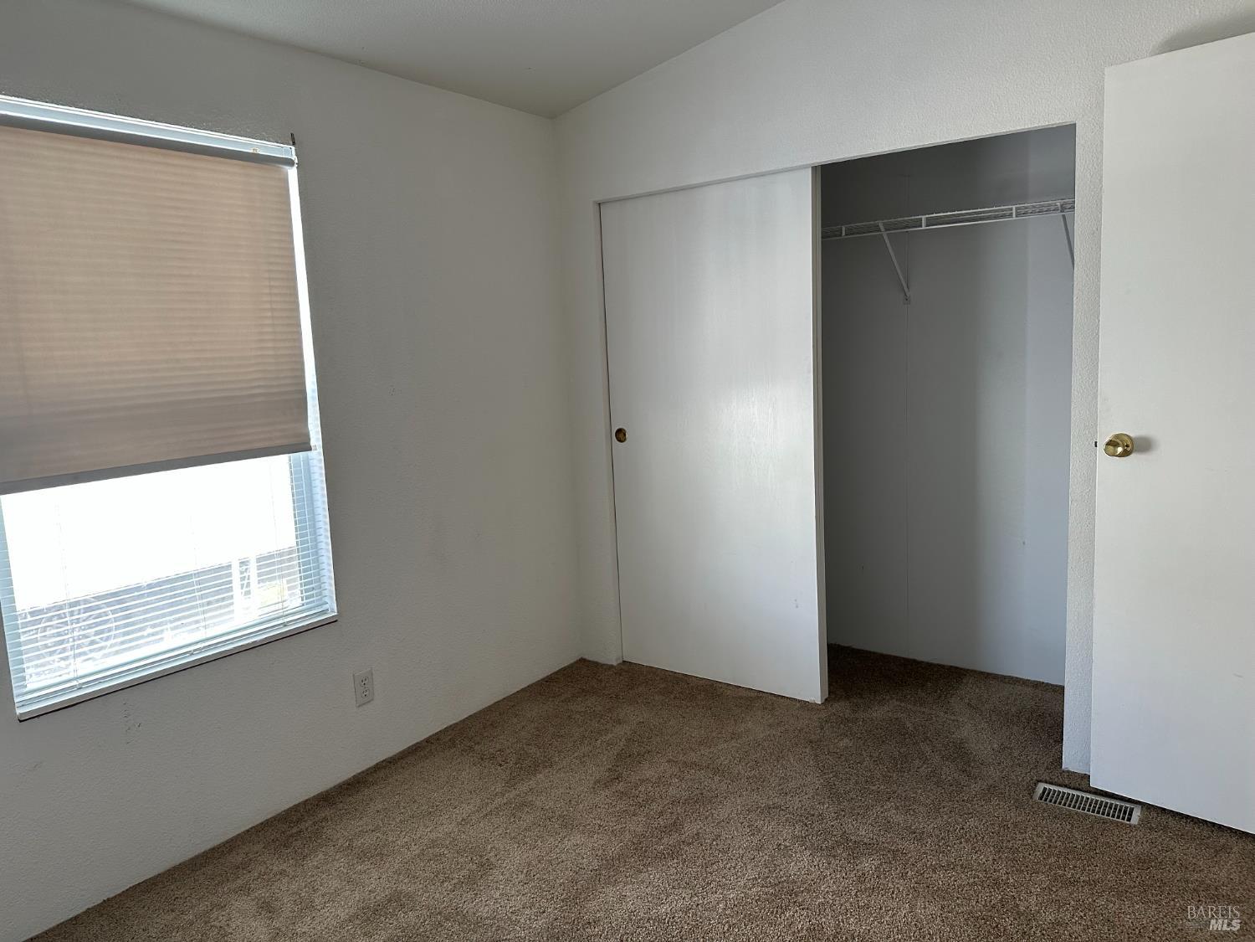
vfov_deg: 56.8
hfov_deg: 71.6
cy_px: 471
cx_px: 628
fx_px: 870
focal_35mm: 24
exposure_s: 1/121
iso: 200
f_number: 1.78
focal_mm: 6.86
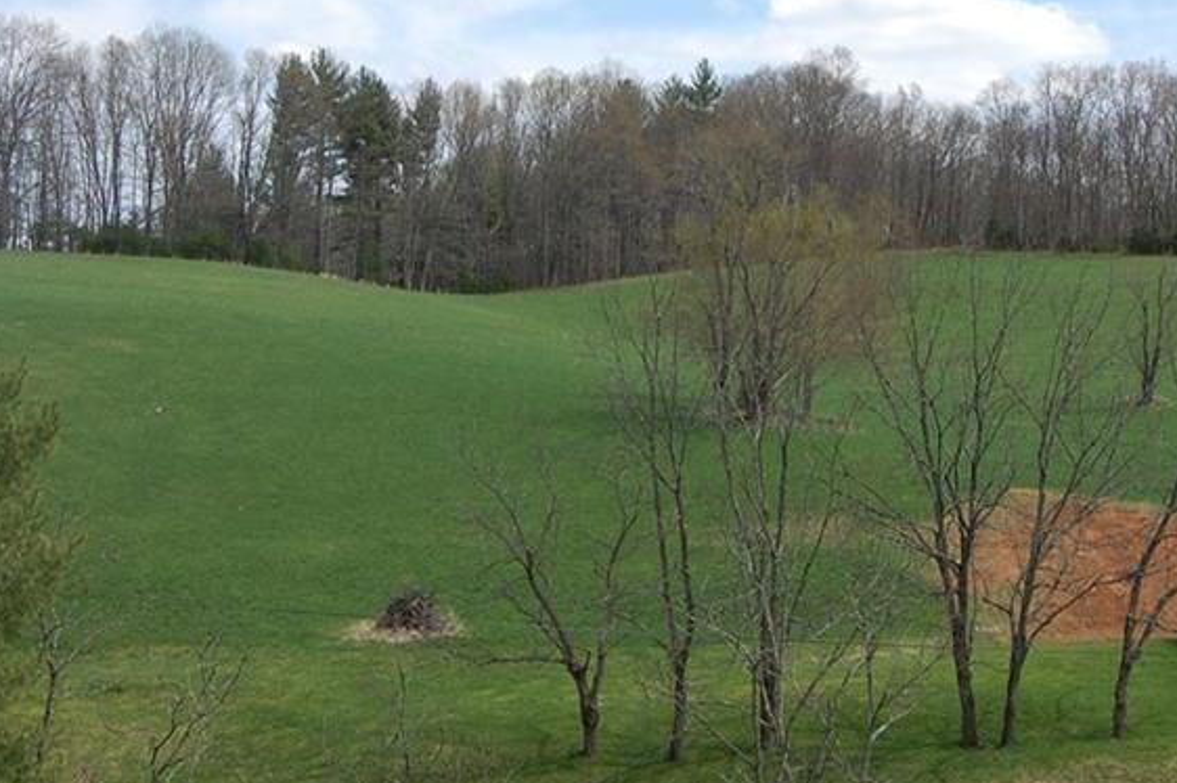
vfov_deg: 18.9
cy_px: 103
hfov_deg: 28.4
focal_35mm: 71
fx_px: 2320
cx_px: 658
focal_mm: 26
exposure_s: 1/320
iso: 200
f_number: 9
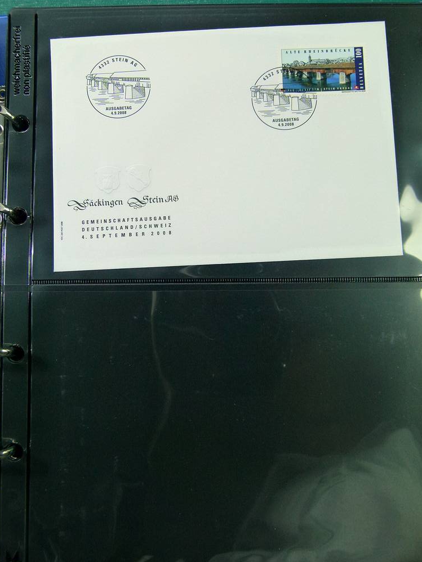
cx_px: 211
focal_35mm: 41
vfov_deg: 45.8
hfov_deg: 35.1
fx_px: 667
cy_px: 278
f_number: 3.1
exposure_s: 1/125
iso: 160
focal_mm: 7.3
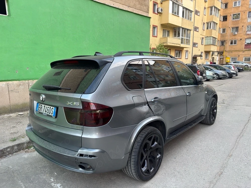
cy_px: 94
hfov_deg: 71.6
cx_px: 126
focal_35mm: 24
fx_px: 174
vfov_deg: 56.8
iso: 125
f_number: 1.78
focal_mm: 6.76
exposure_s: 1/119
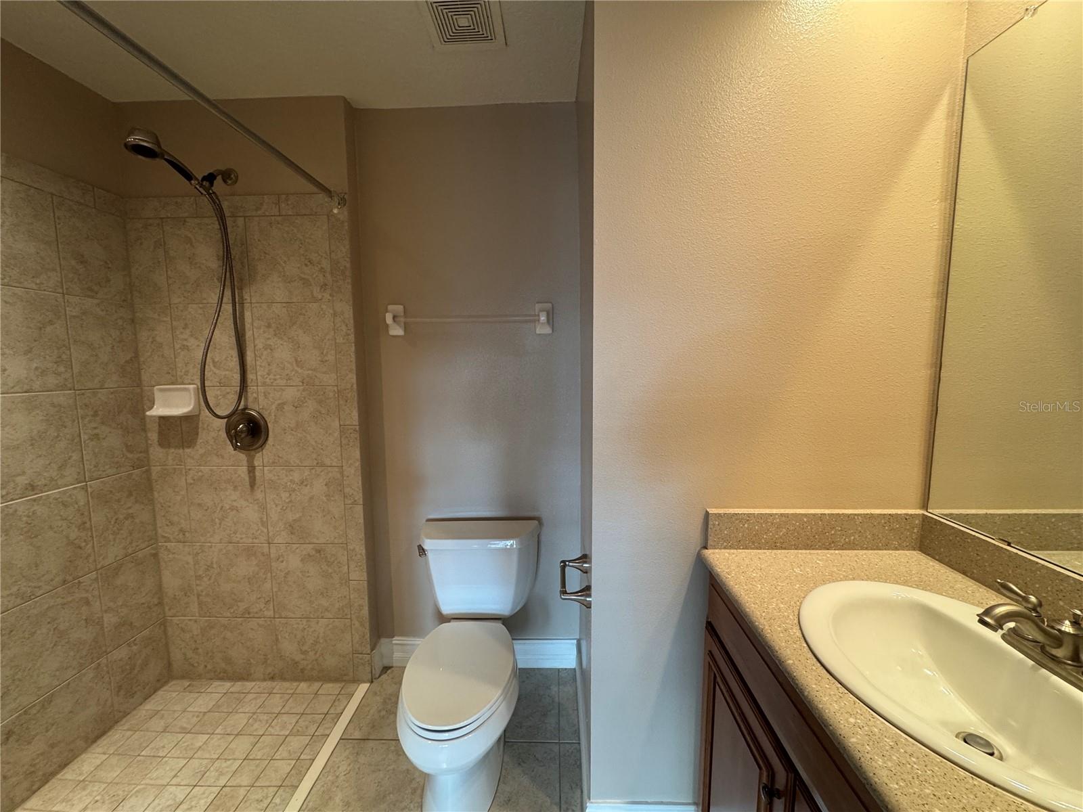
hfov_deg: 102.1
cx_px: 542
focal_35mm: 14
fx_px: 438
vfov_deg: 85.7
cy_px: 406
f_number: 2.2
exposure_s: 1/60
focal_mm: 2.22
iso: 250
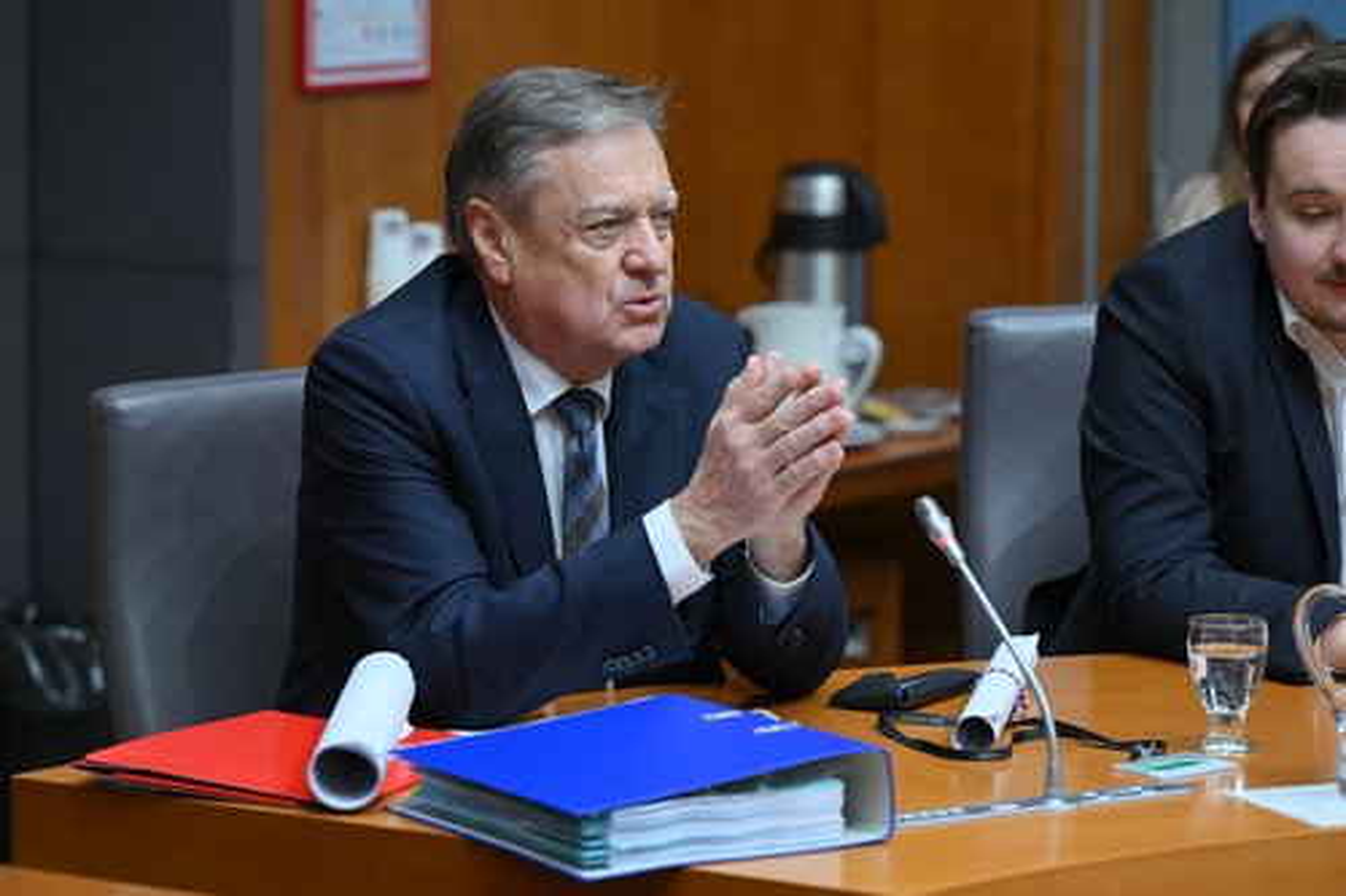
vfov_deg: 9.8
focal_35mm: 140
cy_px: 448
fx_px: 5232
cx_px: 673
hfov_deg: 14.7
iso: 3200
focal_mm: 140
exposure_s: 1/500
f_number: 4.5
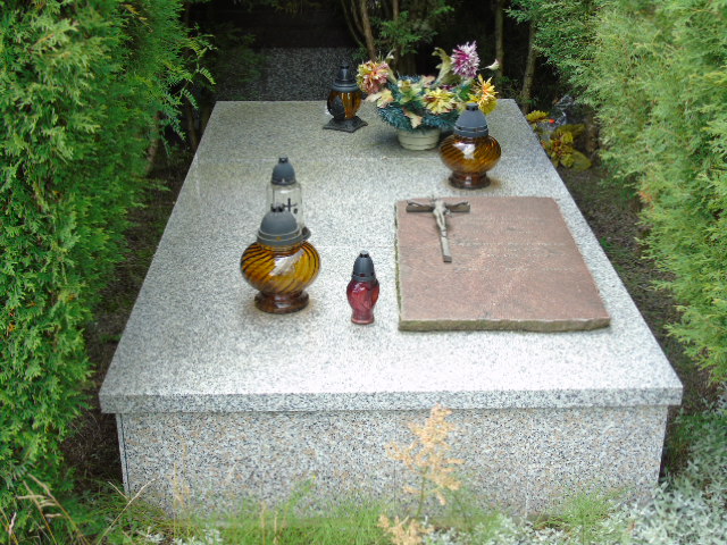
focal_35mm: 46
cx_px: 364
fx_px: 966
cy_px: 272
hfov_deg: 41.2
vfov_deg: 31.5
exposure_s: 1/60
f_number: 4.1
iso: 80
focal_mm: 8.2
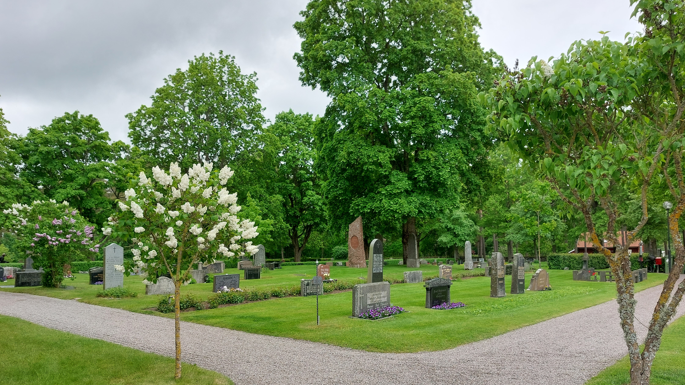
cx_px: 349
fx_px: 490
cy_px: 230
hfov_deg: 69.9
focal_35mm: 27
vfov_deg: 42.7
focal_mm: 5.23
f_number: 1.8
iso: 25
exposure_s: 1/187
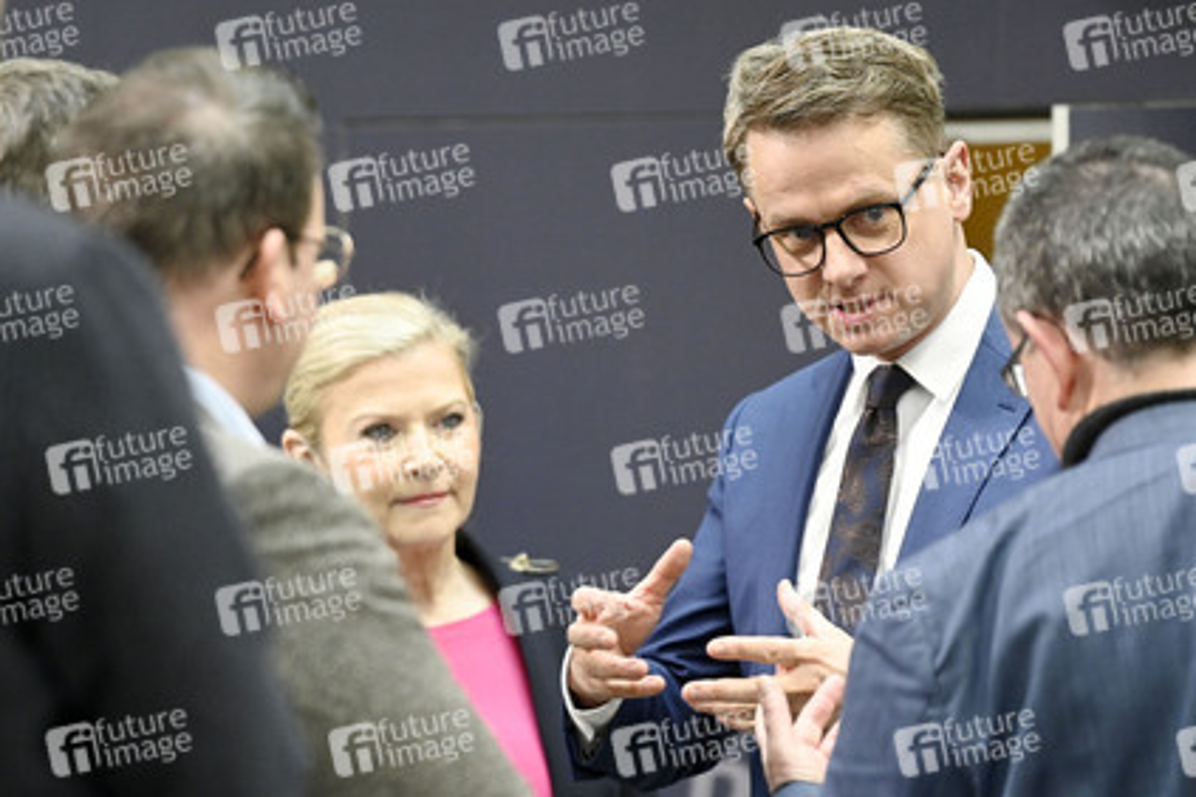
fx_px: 7076
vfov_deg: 6.4
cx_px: 609
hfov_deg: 9.7
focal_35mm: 213
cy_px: 390
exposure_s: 1/400
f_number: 3.5
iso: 5000
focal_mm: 200
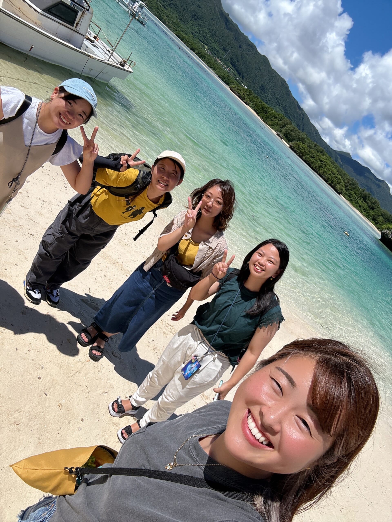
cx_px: 196
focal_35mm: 23
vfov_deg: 73.9
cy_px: 261
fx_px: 347
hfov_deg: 58.9
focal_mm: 2.69
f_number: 1.9
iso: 25
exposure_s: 1/1923
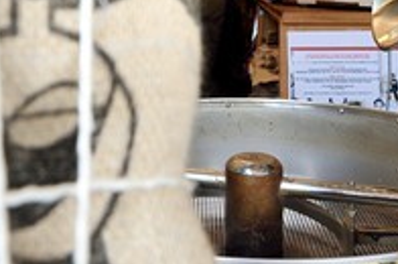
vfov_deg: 22.2
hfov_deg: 34.5
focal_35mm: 58
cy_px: -18
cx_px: 185
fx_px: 640
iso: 200
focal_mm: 27
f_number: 10
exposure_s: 1/3.33
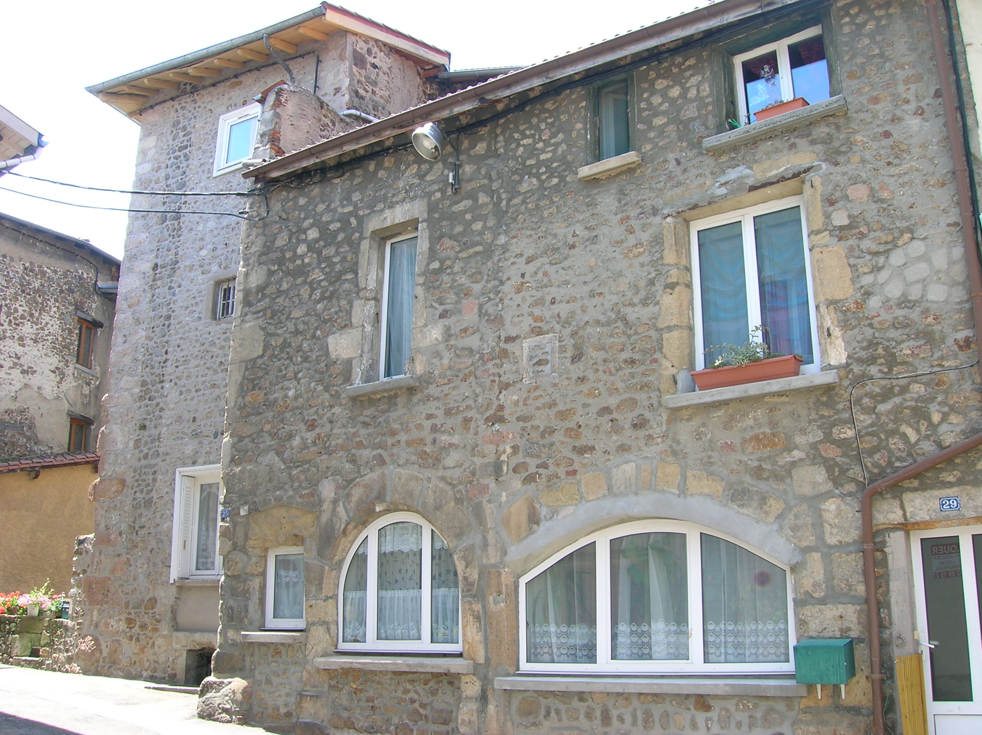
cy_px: 368
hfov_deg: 54.0
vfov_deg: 41.7
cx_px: 491
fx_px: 964
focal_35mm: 34
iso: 50
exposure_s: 1/63.5
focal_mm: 5.7
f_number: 4.9
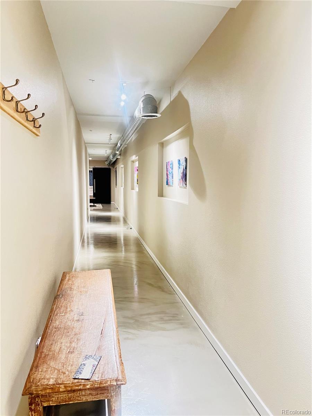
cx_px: 156
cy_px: 208
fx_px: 312
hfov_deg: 53.1
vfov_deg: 67.3
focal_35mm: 26
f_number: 1.5
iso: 500
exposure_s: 1/60
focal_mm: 5.7
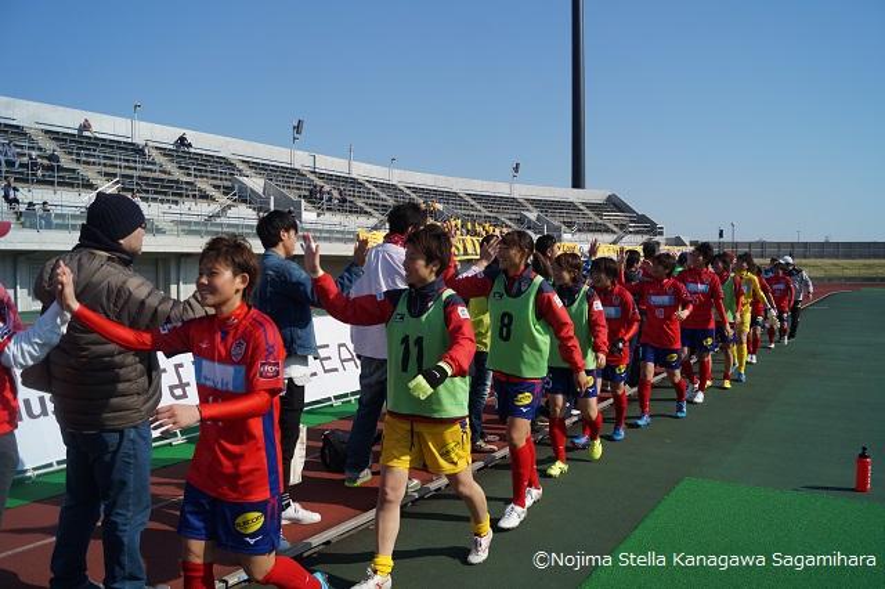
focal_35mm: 27
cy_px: 294
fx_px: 663
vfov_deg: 47.9
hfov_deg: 67.4
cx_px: 442
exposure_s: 1/2000
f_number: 4
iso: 125
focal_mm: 18
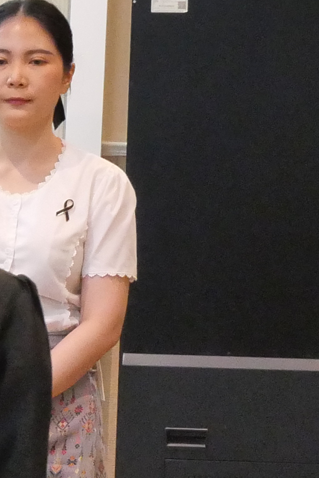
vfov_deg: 5.7
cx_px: -727
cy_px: 536
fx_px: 4794
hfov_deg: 3.7
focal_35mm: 361
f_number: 5.6
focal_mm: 36
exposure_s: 1/40
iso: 3200
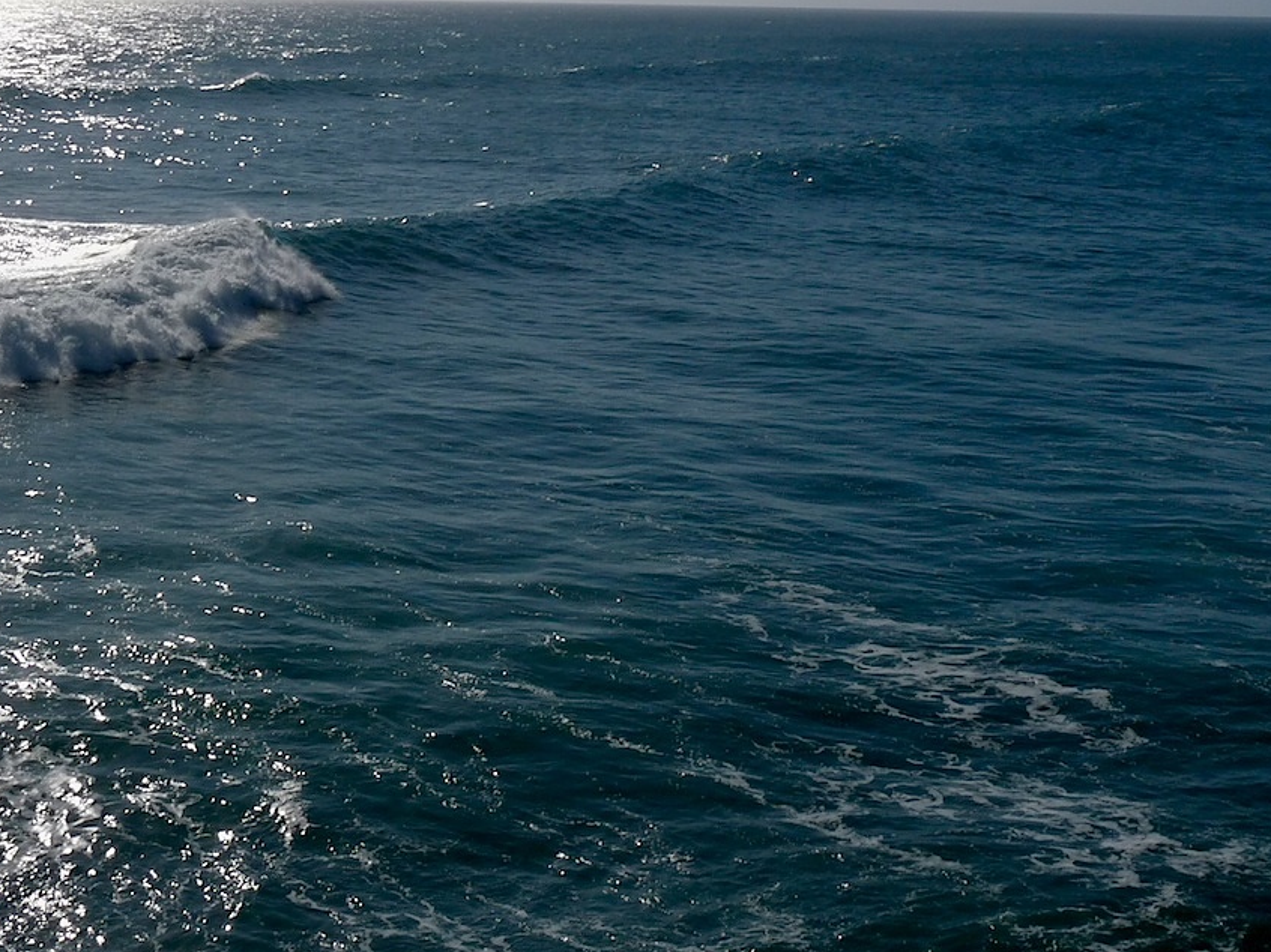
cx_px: 557
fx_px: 2313
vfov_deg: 23.1
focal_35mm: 63
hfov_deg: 30.7
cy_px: 297
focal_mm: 6.5
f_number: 8
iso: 100
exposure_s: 1/1300
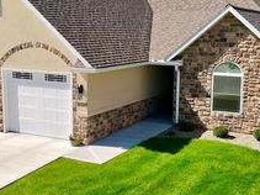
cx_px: 136
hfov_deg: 33.8
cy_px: 113
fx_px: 428
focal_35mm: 57
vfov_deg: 25.6
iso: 100
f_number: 2.8
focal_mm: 4.5
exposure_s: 1/640
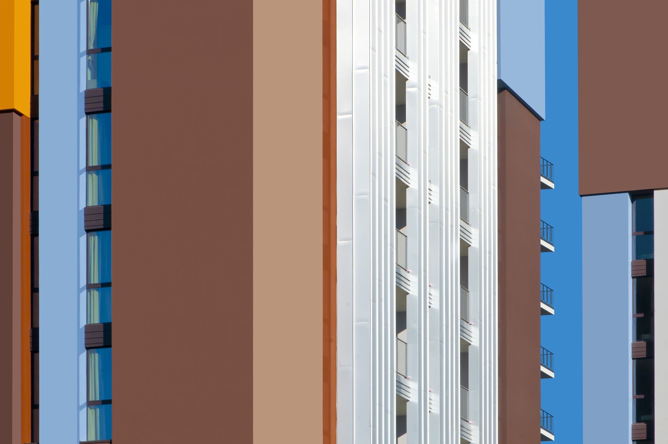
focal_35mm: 158
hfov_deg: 13.1
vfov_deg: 8.7
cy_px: 222
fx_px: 2919
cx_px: 334
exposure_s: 1/250
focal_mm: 105
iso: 200
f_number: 18
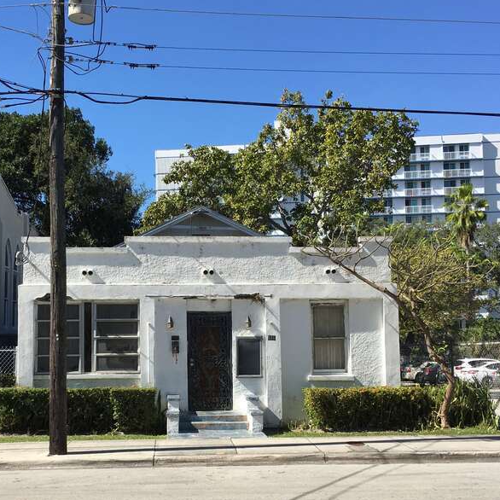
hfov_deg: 46.9
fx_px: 572
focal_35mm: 35
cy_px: 248
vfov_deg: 47.2
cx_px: 192
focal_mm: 4.15
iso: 25
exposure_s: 1/1221
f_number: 2.2
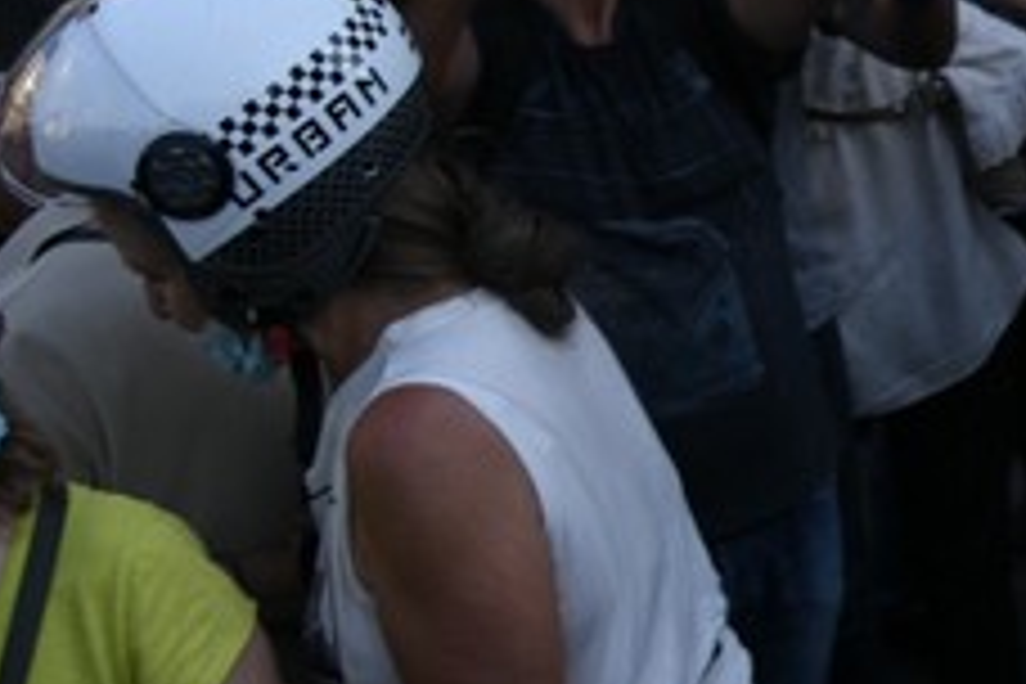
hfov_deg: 21.5
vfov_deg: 16.7
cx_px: 1490
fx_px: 2308
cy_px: 112
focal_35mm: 81
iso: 90
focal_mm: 24
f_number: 4
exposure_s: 1/320
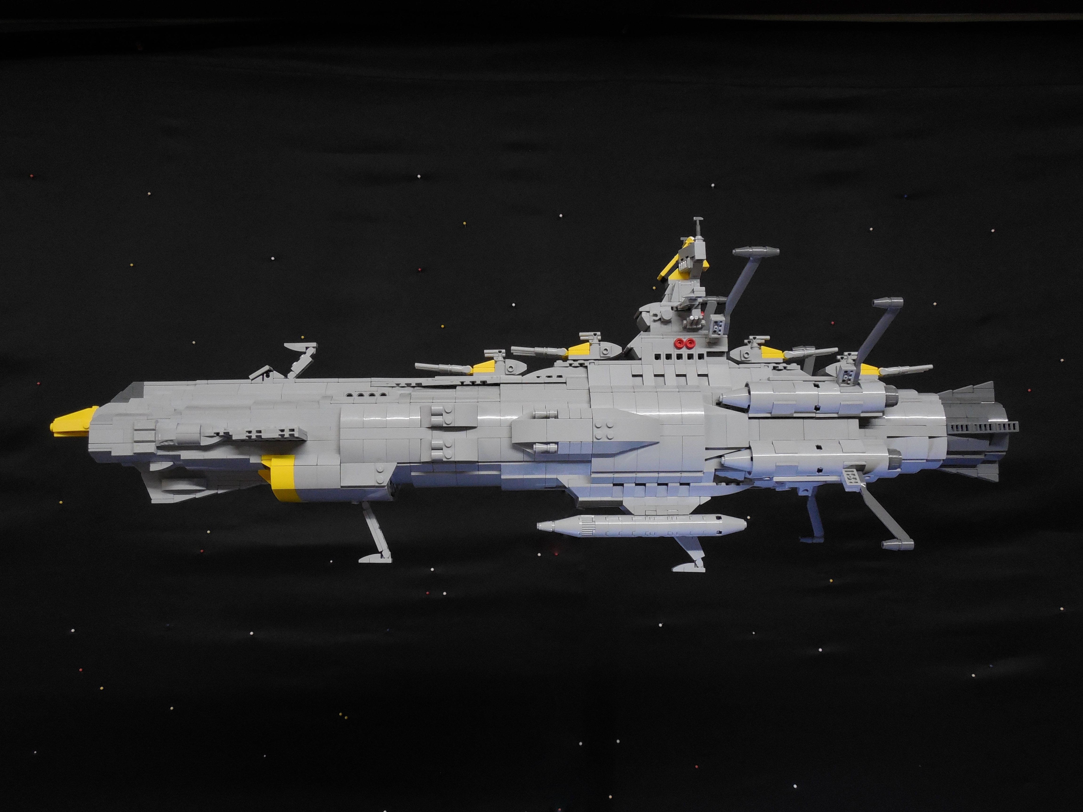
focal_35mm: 31
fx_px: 970
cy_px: 406
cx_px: 542
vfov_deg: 45.4
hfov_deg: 58.4
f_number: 3.6
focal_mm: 5.6
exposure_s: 1/13
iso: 400
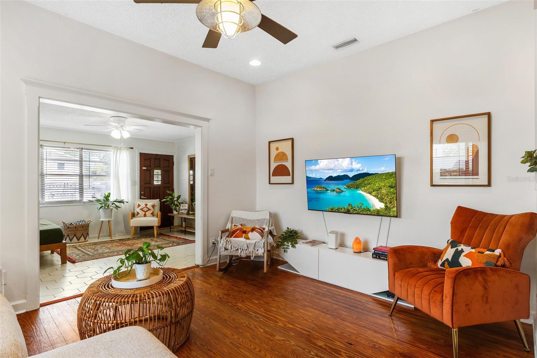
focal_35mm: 18
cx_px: 268
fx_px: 273
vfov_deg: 66.5
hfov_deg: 89.1
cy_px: 179
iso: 160
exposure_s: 1/3
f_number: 8
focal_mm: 12.2
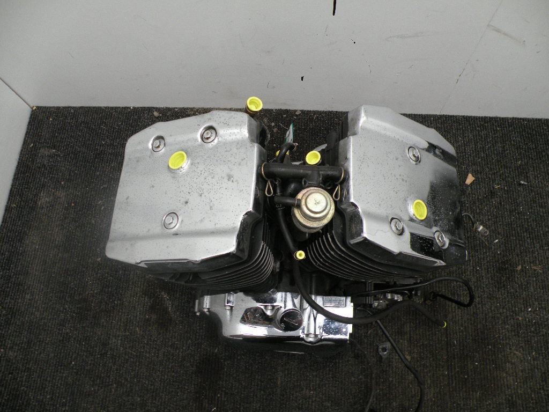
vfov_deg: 51.4
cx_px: 274
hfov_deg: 65.3
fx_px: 428
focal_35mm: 27
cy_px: 206
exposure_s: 1/68.5
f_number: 2.8
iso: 174
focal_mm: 4.7
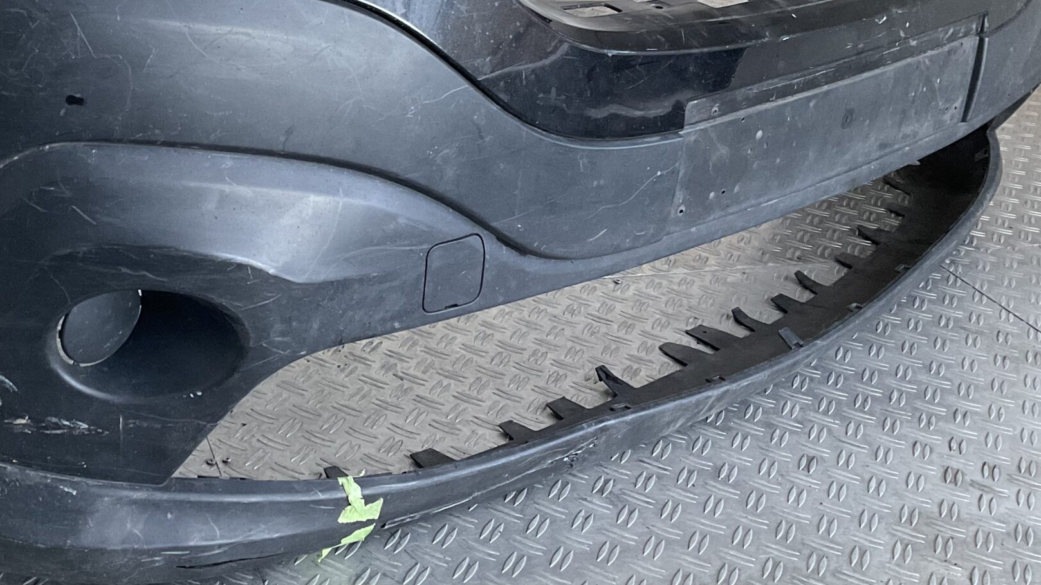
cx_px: 266
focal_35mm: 50
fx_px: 1380
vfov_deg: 23.7
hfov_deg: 40.2
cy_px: 134
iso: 100
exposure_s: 1/60
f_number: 1.8
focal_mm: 3
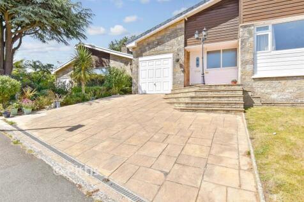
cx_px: 152
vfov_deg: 59.5
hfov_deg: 81.2
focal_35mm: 21
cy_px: 101
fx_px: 177
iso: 160
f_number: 8
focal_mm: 14
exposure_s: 1/250
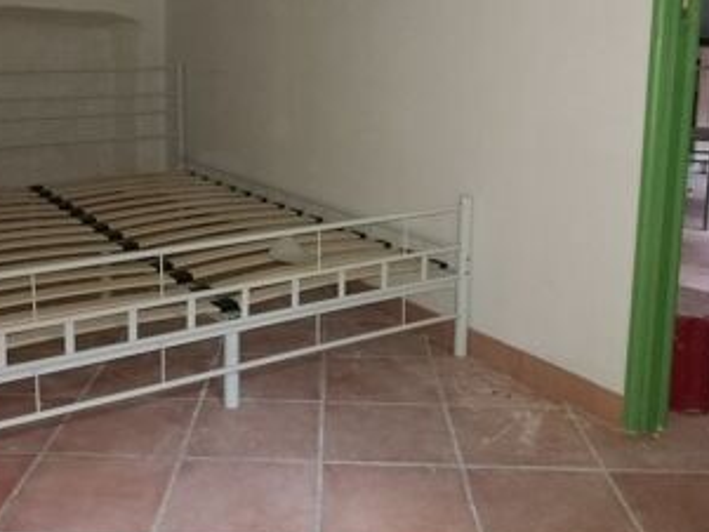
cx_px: 304
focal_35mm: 43
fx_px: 881
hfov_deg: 43.7
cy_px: 158
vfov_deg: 33.2
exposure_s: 1/25
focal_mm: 4.5
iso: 400
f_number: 2.2
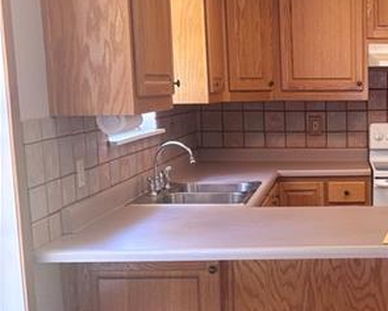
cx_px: 377
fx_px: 758
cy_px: 198
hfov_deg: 27.3
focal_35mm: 66
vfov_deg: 23.1
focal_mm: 5.96
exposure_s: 1/60
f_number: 1.6
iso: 125
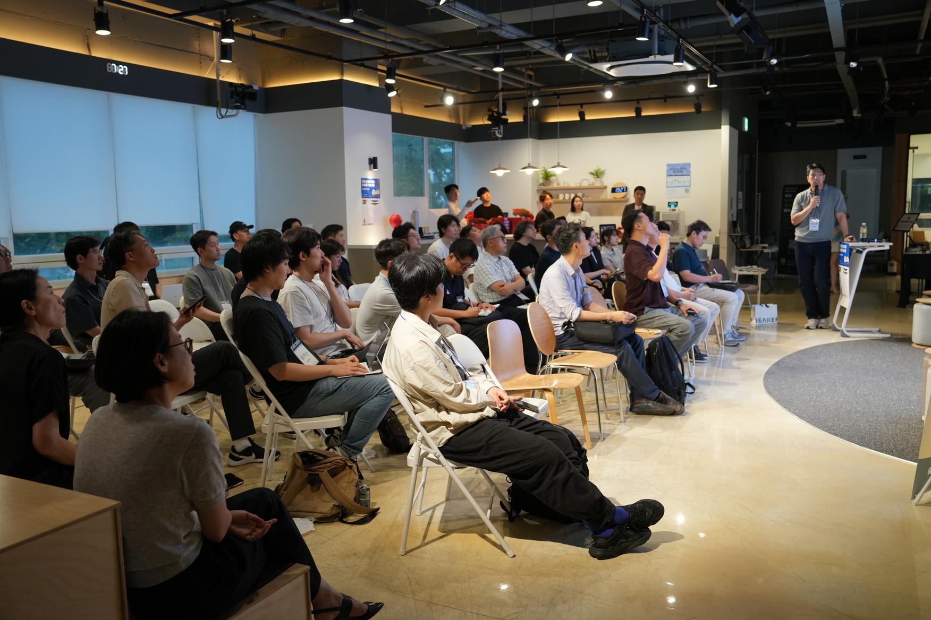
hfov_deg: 61.9
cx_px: 466
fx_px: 776
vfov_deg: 43.6
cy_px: 310
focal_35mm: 30
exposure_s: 1/160
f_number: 4
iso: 1600
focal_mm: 30
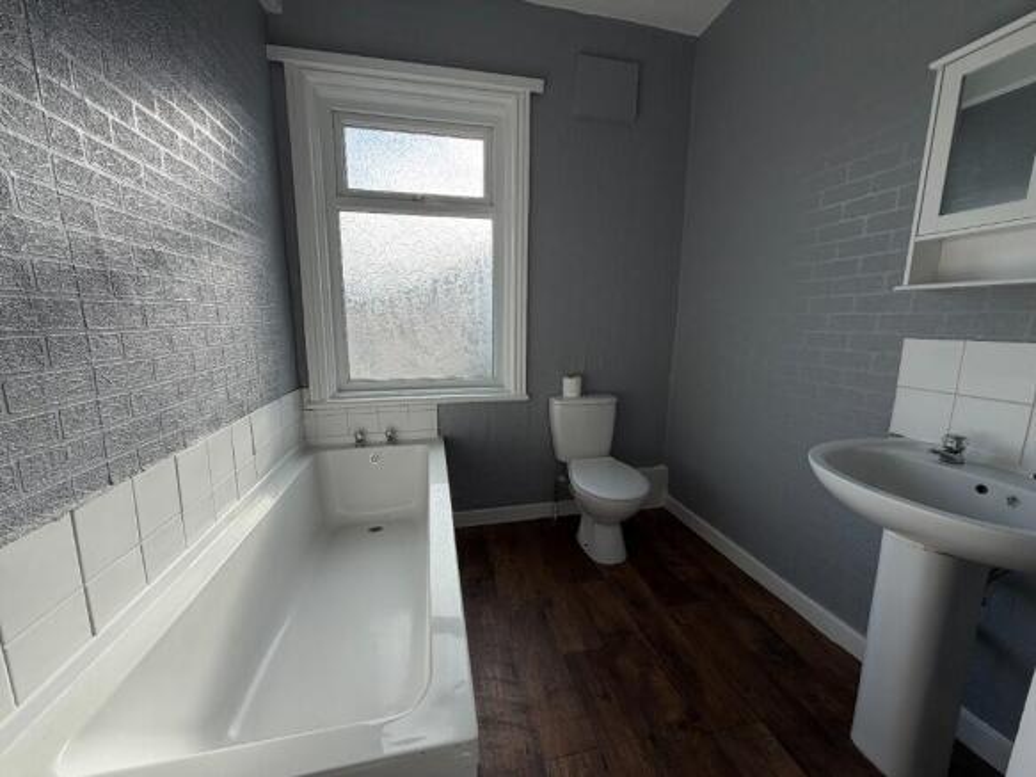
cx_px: 518
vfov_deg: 85.7
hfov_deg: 102.1
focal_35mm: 14
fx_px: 419
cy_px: 388
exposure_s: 1/388
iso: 50
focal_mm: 2.22
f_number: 2.2
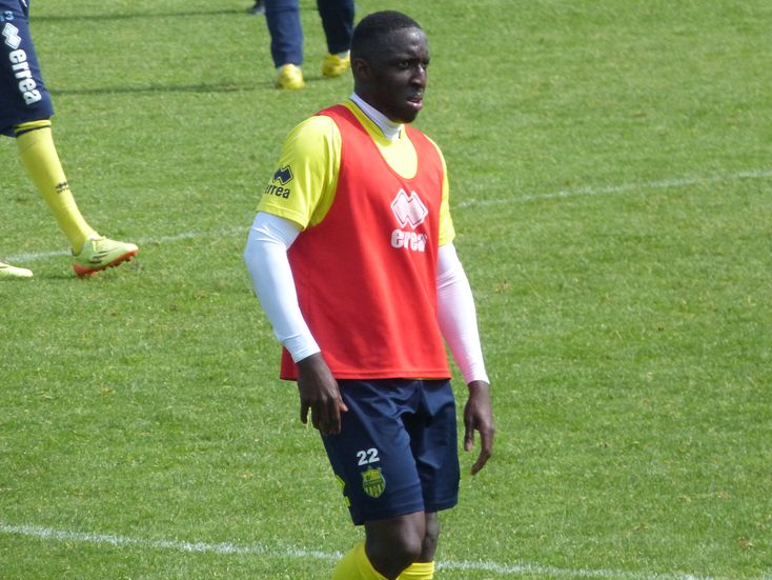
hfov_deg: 2.8
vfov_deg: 2.1
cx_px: 353
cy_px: 292
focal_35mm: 719
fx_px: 16040
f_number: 5.2
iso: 400
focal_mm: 108
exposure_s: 1/1000
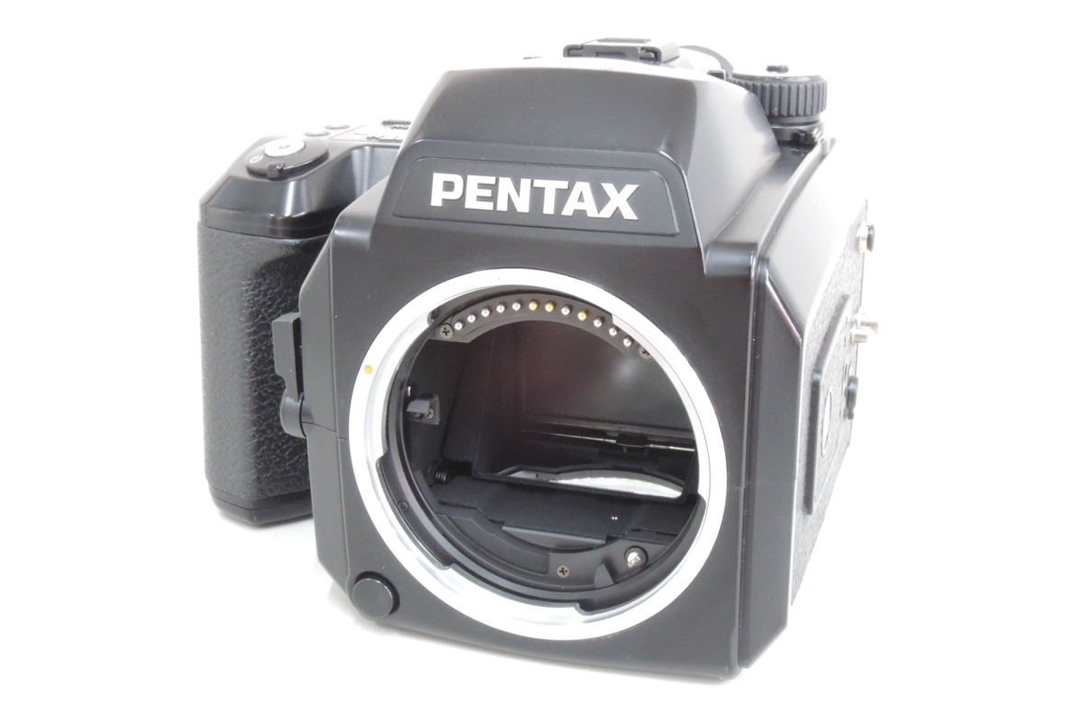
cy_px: 367
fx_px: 1418
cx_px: 543
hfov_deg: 41.9
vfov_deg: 28.7
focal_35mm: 47
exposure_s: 1/6
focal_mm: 8.1
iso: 800
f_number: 8
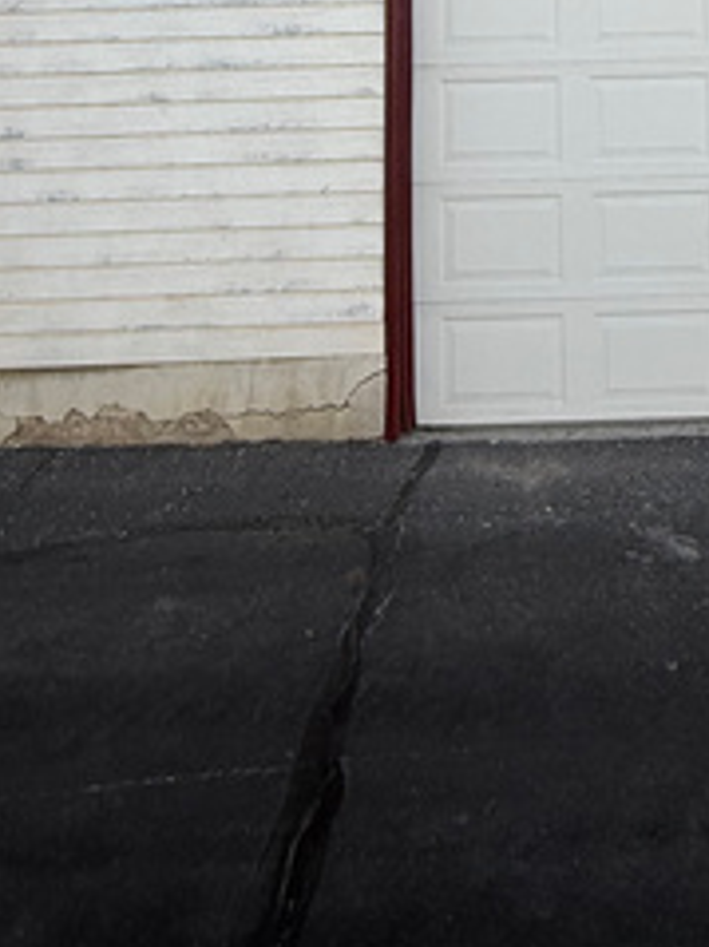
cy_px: -131
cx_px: 658
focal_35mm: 45
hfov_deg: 30.5
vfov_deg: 35.1
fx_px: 1230
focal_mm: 2.22
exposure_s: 1/970
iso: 50
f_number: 2.2
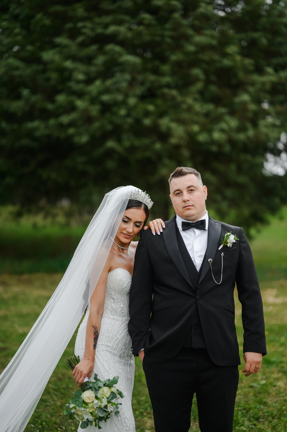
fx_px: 1018
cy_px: 216
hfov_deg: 16.0
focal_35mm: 85
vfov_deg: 23.9
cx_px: 144
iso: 100
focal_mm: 85
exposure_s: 1/500
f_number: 1.8
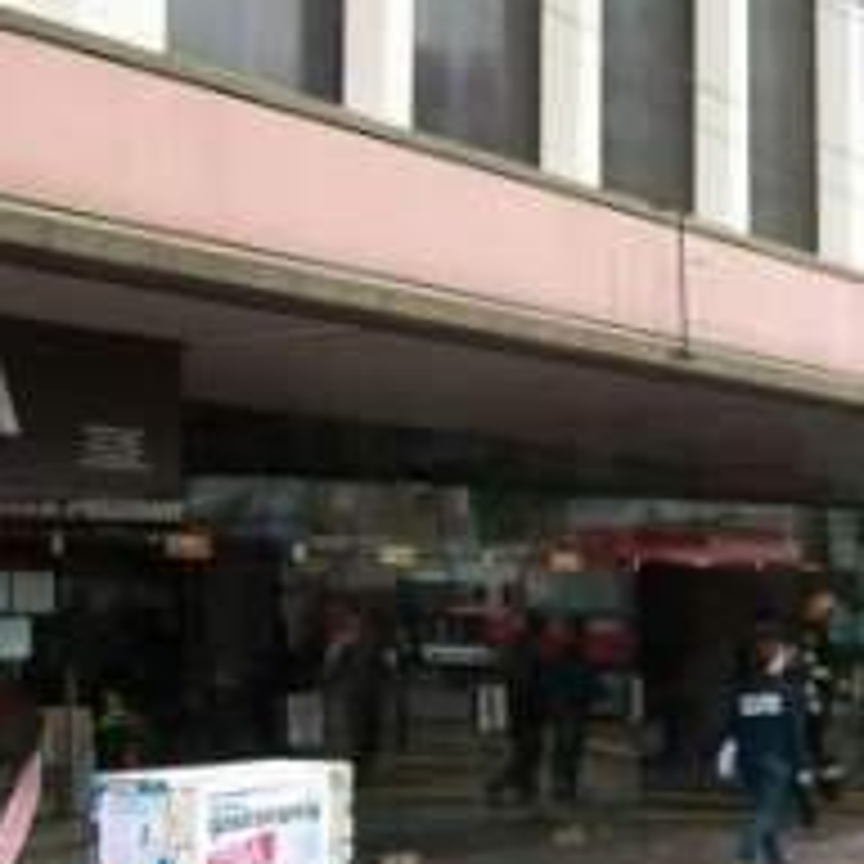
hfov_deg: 23.8
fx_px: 1977
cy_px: 464
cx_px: 828
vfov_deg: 24.7
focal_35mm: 70
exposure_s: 1/320
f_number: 2.8
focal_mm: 5.7
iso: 80
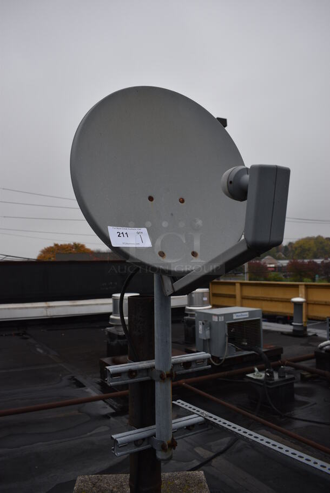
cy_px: 246
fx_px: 371
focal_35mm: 27
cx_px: 165
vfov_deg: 67.3
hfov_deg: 48.0
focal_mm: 18
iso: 220
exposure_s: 1/250
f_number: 5.6
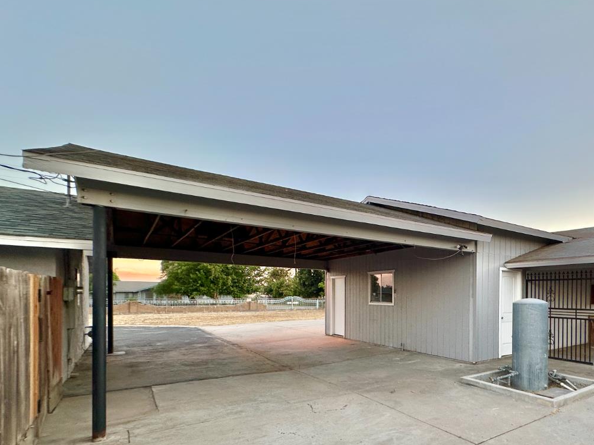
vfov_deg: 61.9
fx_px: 360
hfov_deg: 75.4
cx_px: 416
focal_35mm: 21
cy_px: 296
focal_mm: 2.22
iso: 80
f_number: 2.2
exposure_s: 1/121
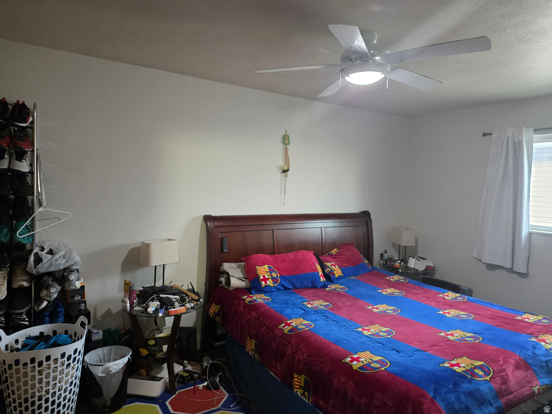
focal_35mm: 23
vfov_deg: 58.9
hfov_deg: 73.9
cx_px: 276
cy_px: 207
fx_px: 367
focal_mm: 6.25
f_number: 1.7
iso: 640
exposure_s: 1/120
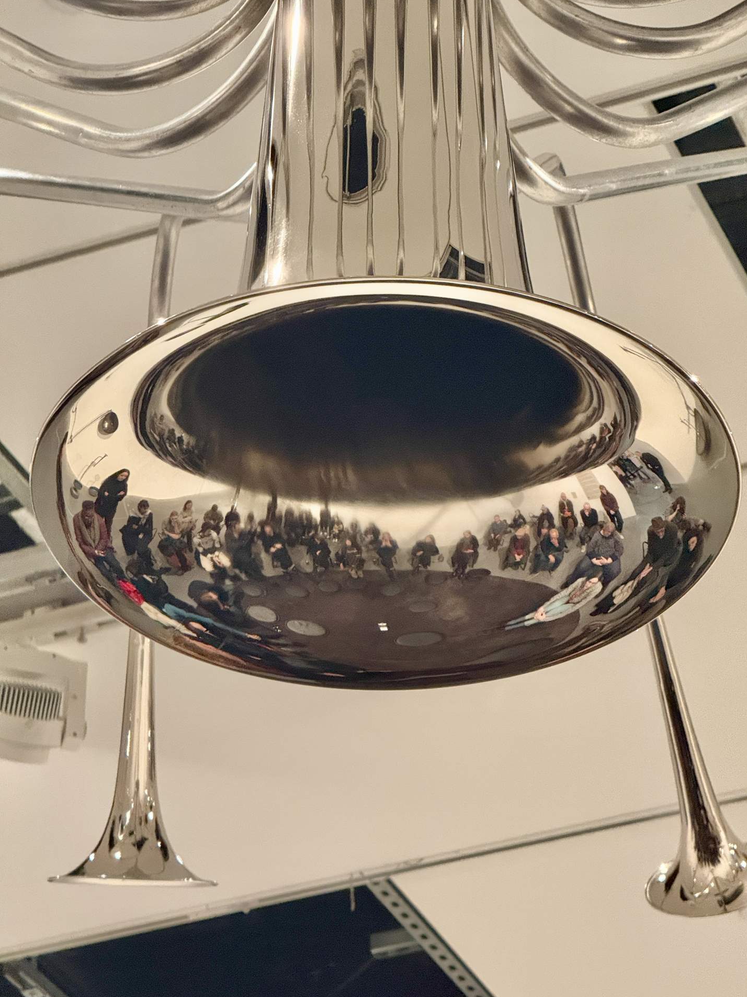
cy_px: 498
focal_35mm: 121
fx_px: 3482
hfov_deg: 12.2
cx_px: 376
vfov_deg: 16.3
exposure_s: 1/38
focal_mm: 15.66
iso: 1250
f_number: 2.8
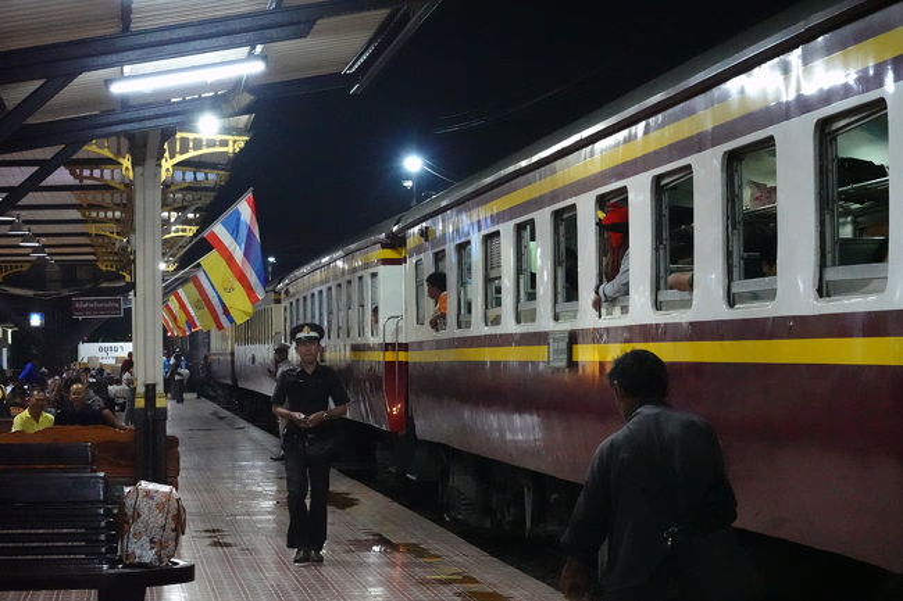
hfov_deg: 20.8
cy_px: 300
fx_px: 2457
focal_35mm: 98
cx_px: 452
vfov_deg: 14.0
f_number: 4
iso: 8000
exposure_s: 1/100
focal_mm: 36
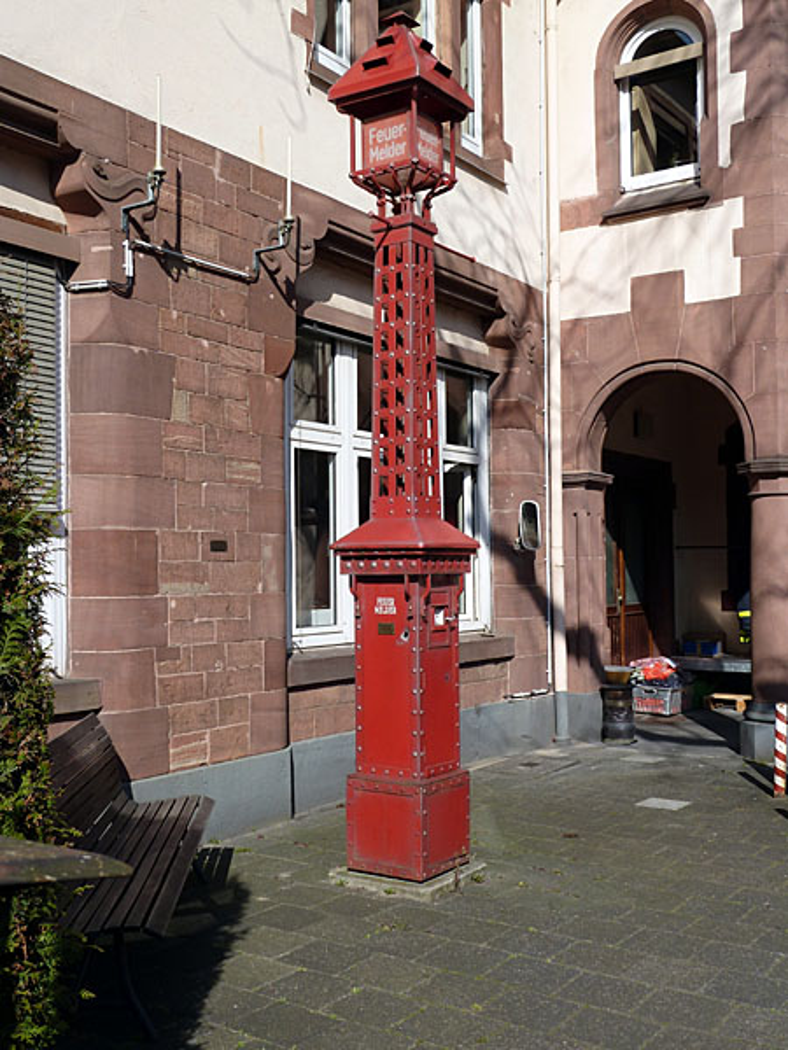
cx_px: 394
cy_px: 525
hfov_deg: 38.7
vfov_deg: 50.1
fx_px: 1123
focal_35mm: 37
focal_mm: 6.1
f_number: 4.5
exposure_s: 1/500
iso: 80
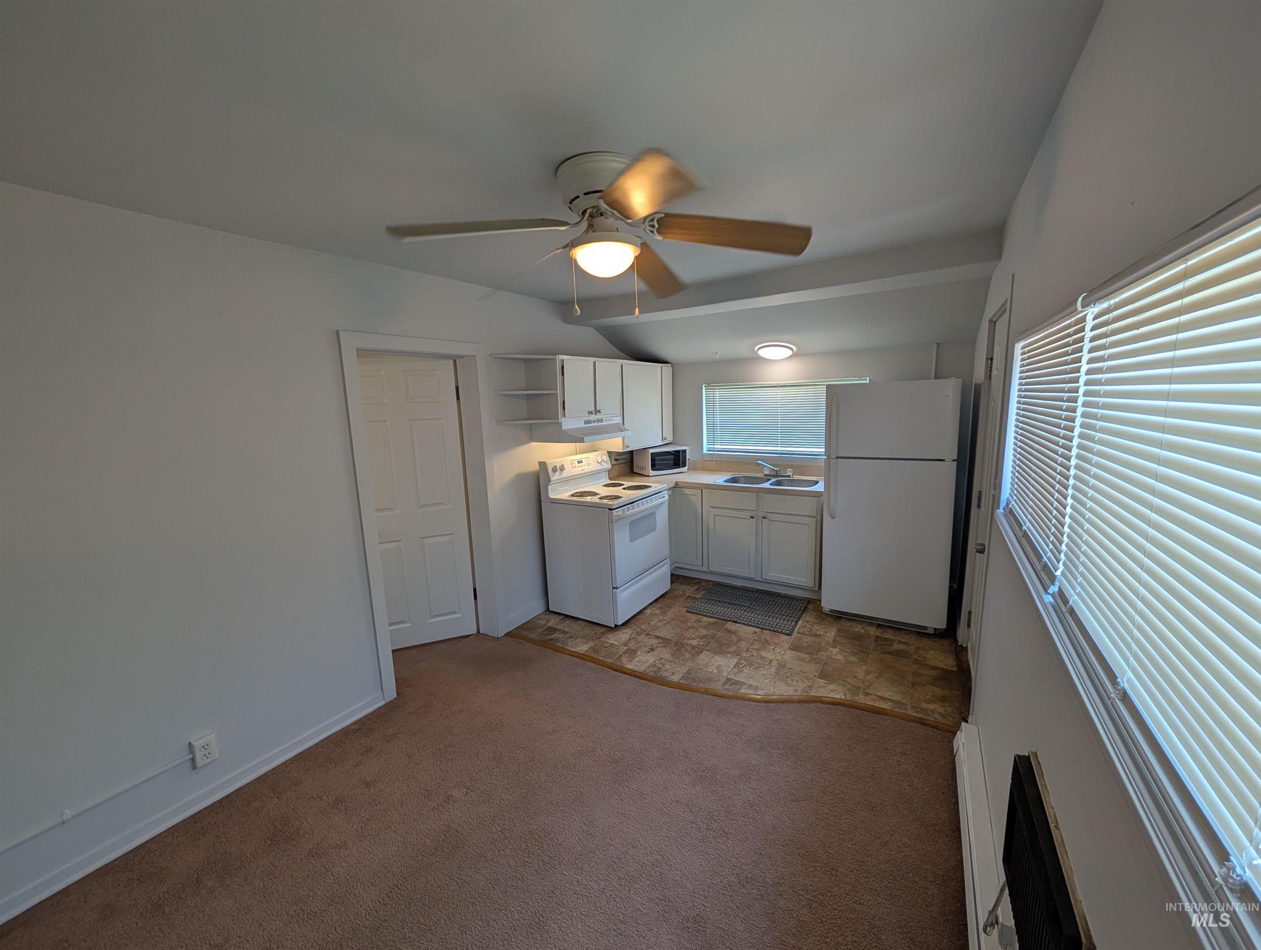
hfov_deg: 110.5
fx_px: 438
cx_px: 630
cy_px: 475
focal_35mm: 12
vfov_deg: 94.6
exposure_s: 1/132
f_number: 1.7
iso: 48
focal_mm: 2.02
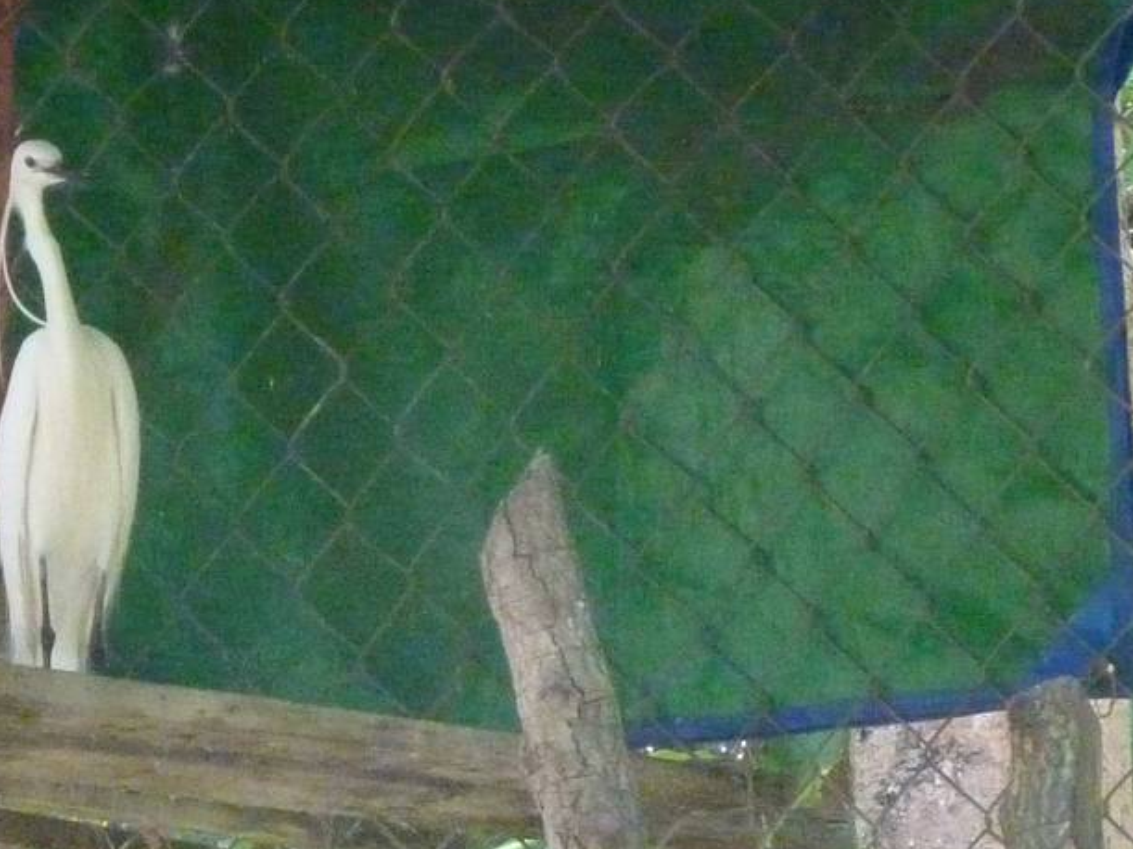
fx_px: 12599
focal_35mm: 385
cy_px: 792
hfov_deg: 5.1
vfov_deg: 3.9
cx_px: 495
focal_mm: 24.1
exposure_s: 1/80
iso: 800
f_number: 4.5
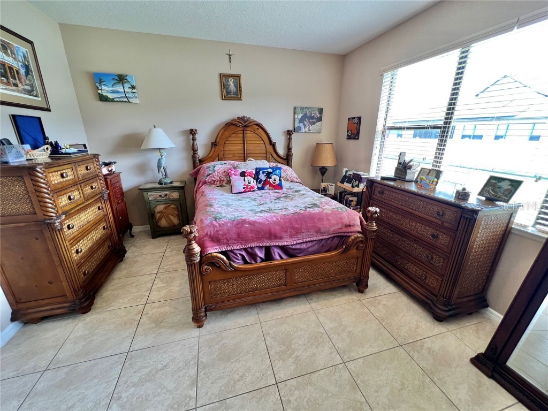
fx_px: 206
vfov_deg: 89.9
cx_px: 274
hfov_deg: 106.2
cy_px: 206
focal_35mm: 13
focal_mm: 1.57
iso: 200
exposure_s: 1/60
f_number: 1.8
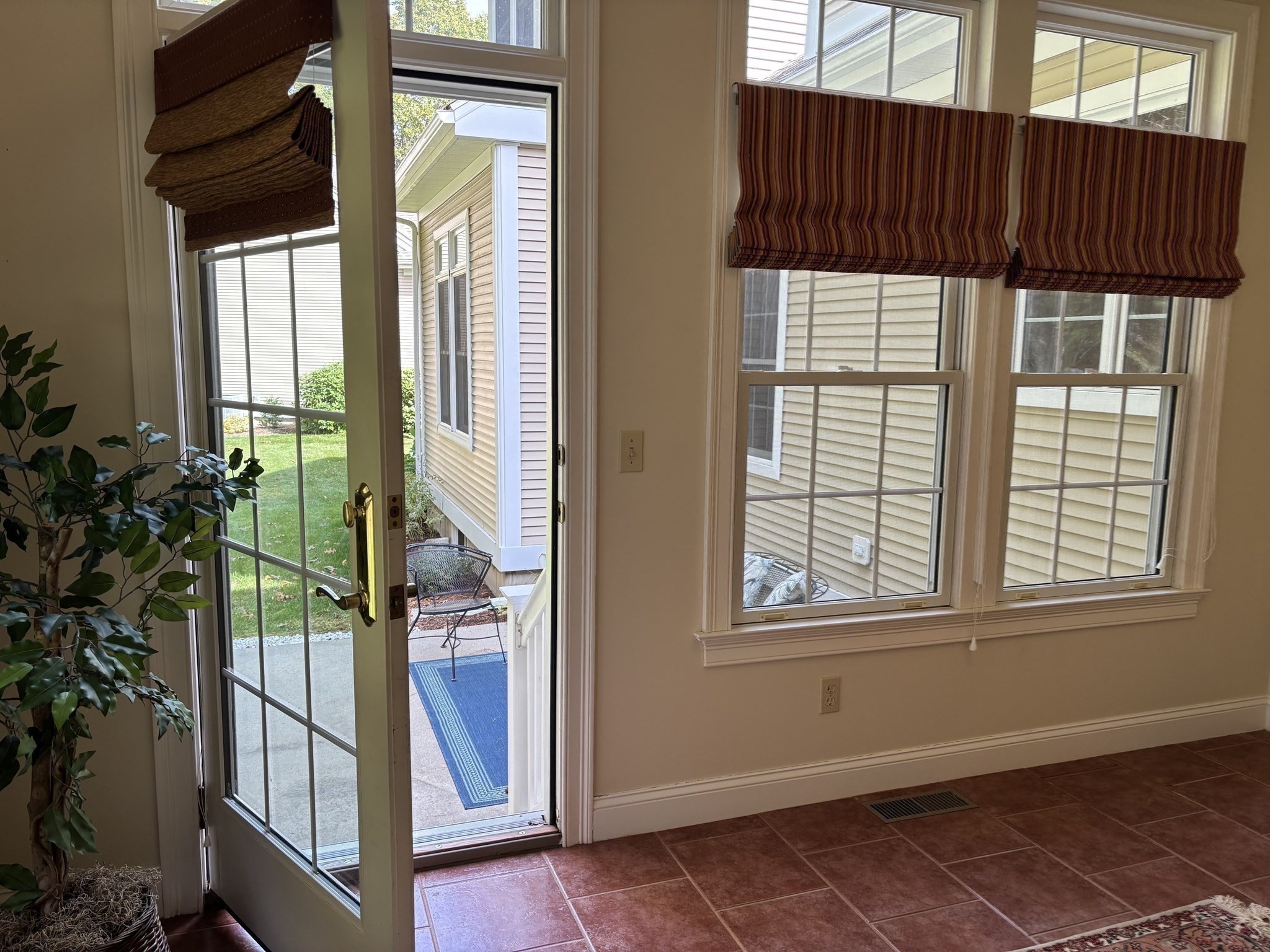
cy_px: 476
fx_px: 954
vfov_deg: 53.1
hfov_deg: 67.3
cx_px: 635
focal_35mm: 26
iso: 40
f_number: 1.6
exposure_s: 1/120
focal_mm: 5.96
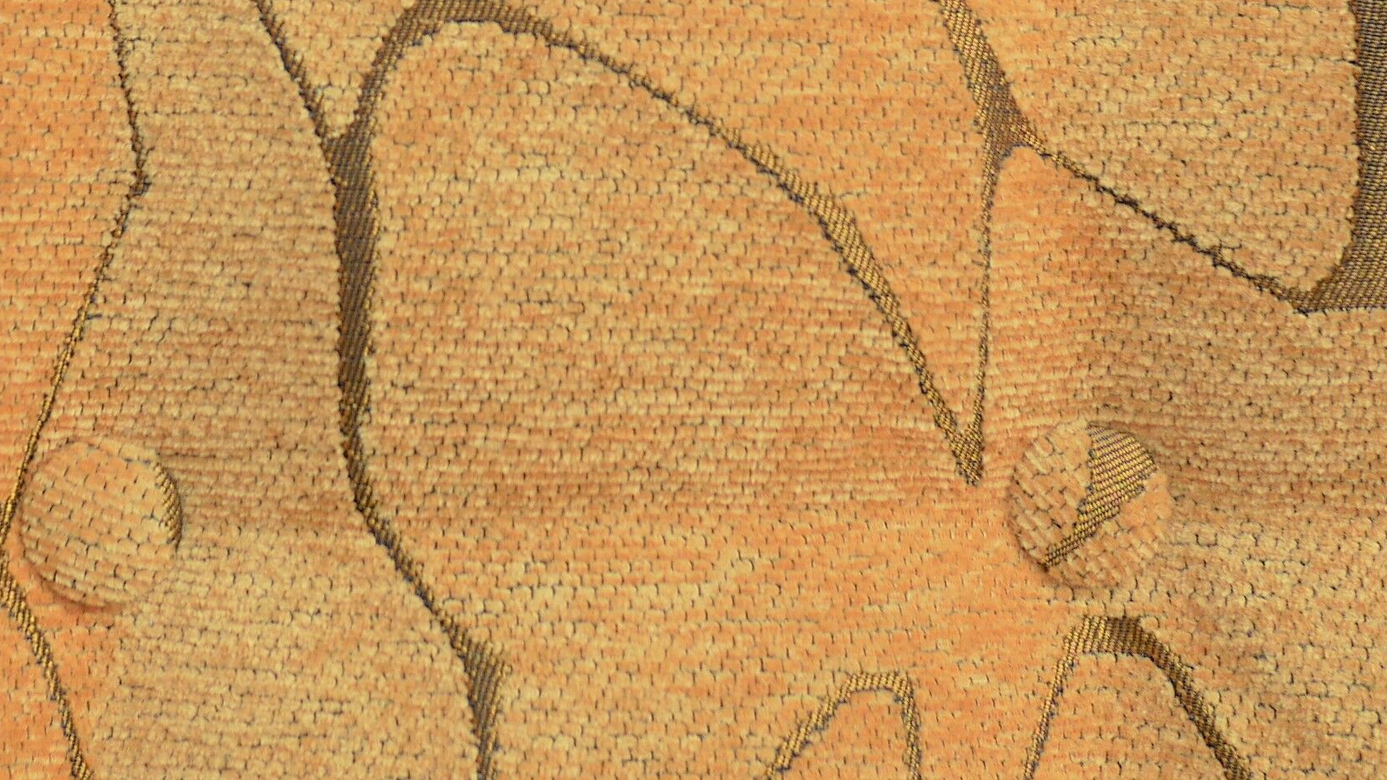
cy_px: -345
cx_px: 488
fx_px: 4413
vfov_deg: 9.8
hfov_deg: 17.8
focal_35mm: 120
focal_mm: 20
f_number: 2.8
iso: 200
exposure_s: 1/320
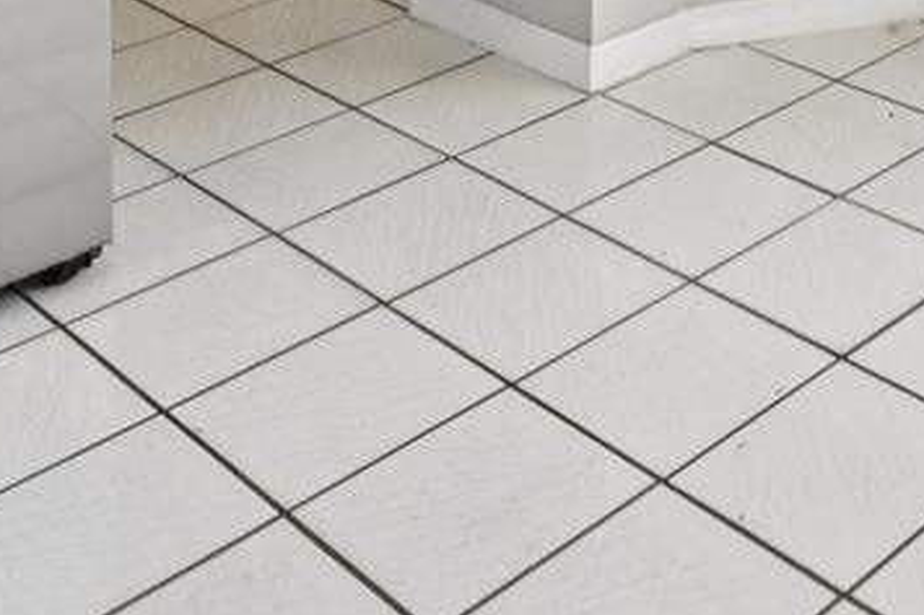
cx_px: 1041
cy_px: -654
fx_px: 1616
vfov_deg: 16.1
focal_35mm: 63
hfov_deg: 28.6
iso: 400
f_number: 8
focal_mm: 14
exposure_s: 1/250
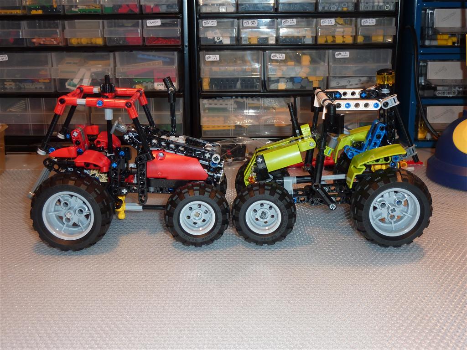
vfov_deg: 34.3
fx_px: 567
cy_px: 175
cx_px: 234
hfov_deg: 44.8
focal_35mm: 42
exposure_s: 1/30
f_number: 3.7
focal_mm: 6.9
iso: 100
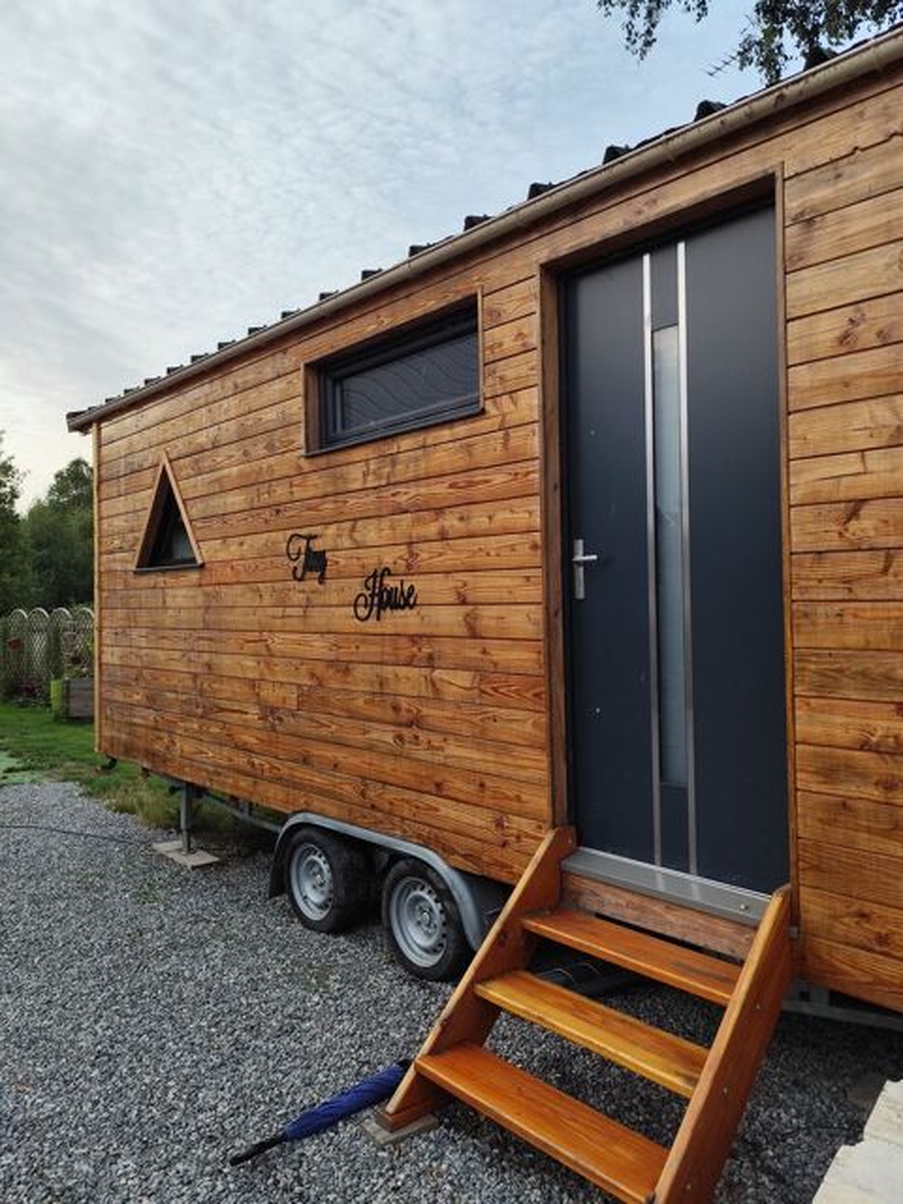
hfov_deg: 58.9
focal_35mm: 23
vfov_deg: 73.9
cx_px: 452
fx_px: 800
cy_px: 602
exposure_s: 1/417
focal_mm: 6.19
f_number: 1.65
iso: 50
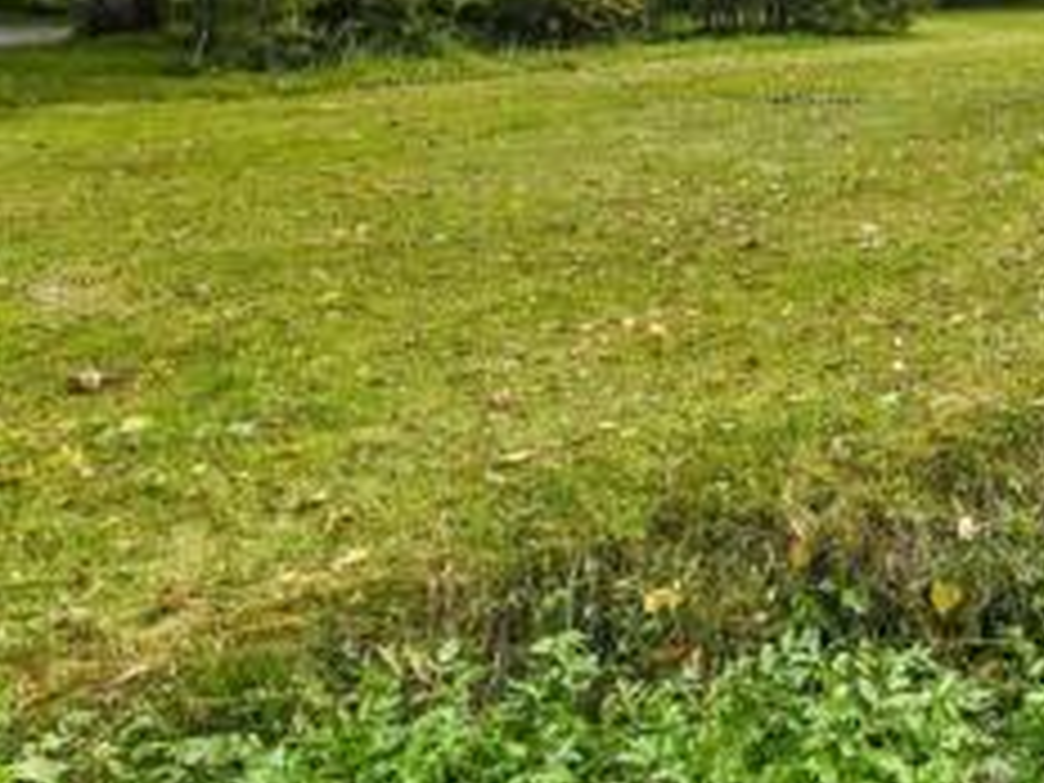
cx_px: 1328
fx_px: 1146
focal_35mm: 38
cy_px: 7
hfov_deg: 35.3
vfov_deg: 34.4
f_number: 9
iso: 400
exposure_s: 1/400
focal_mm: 14
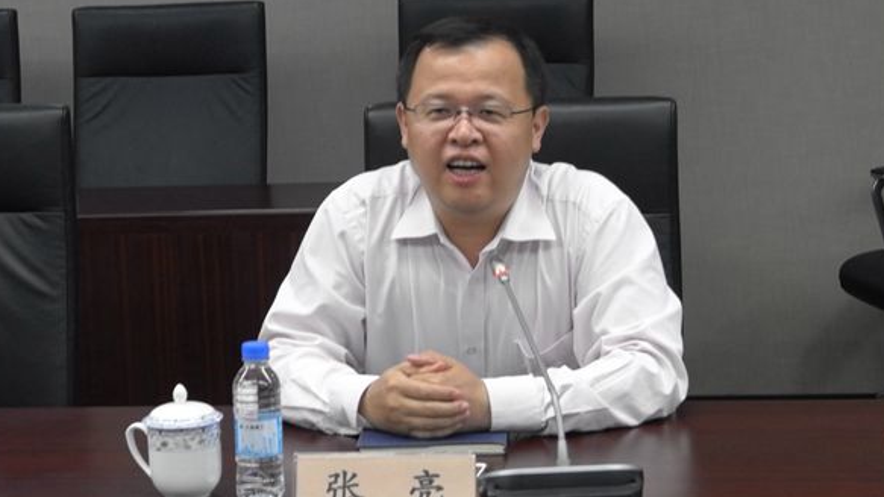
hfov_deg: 36.6
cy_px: 245
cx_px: 438
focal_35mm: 57
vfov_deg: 21.1
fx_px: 1336
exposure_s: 1/50
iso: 1000
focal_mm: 35.3
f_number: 5.3
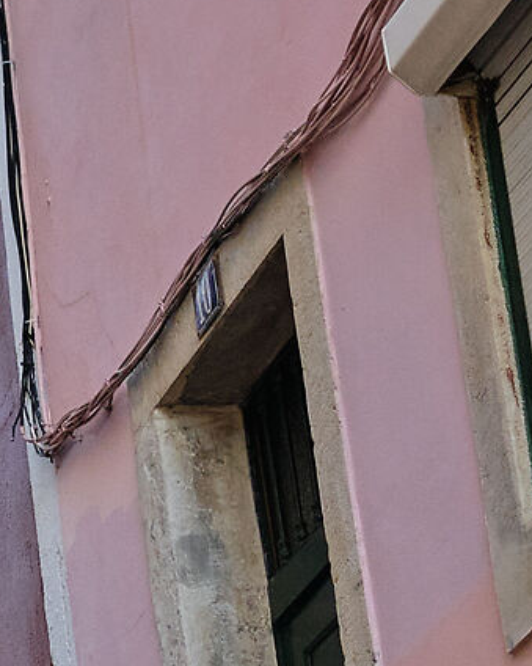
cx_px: -678
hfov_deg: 6.8
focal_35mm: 218
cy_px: 743
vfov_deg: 8.8
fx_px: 4292
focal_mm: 27
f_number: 2.8
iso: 640
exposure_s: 1/640
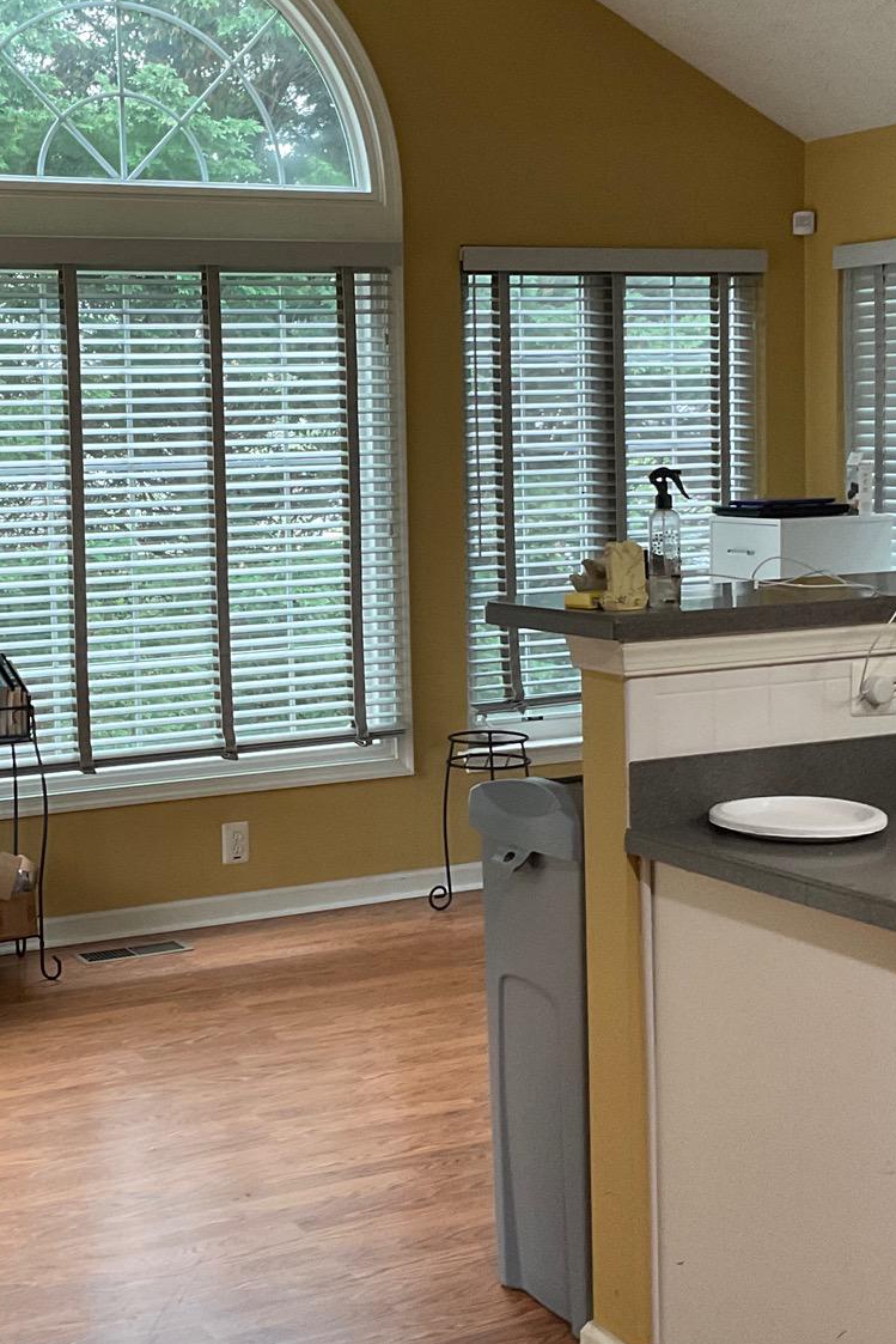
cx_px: 278
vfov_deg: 36.2
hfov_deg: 24.5
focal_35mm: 55
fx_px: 2053
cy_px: 566
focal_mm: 3
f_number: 1.8
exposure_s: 1/60
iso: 125
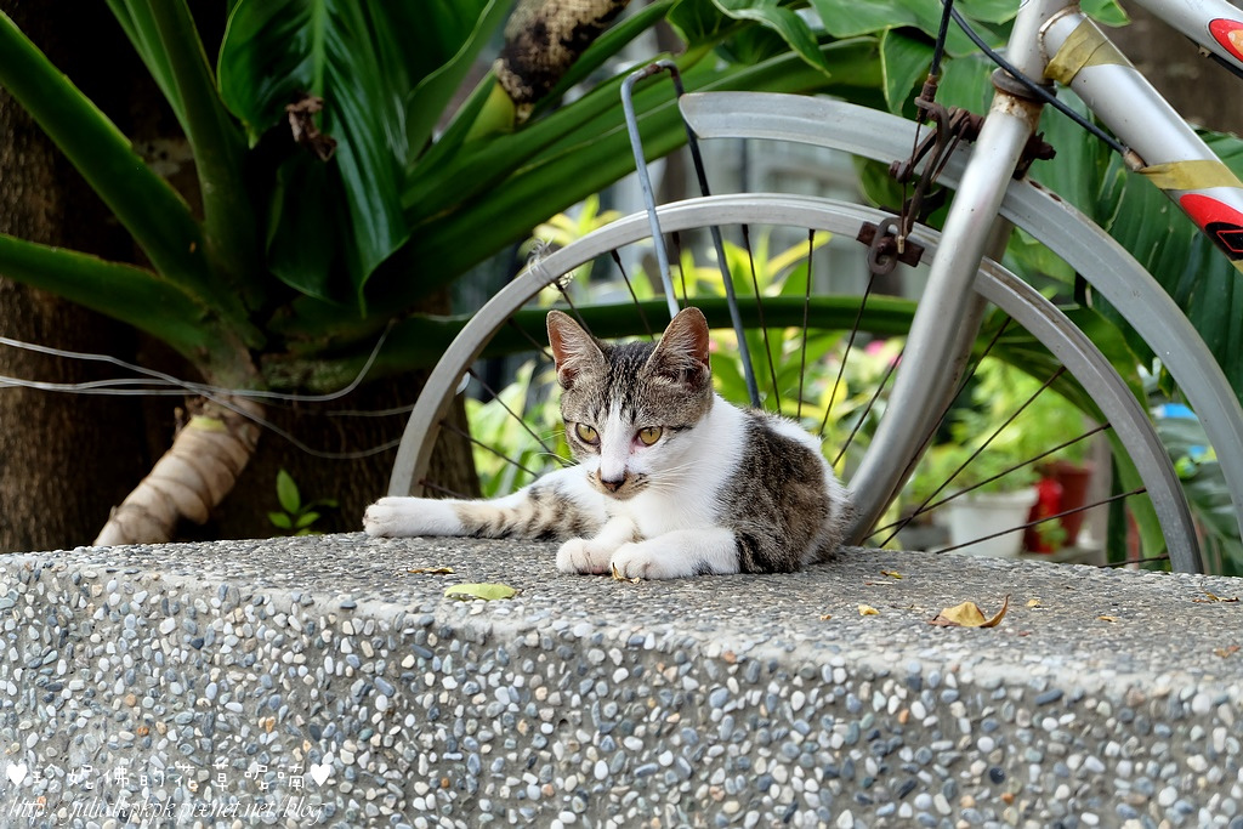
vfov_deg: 18.2
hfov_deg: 27.0
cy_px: 414
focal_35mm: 75
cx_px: 622
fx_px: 2590
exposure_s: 1/640
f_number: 5.6
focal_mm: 50
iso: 800
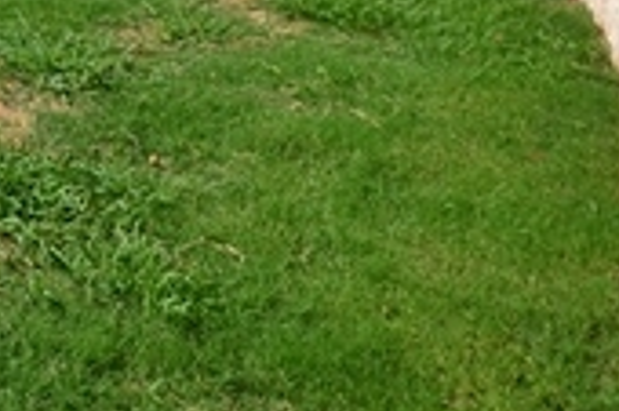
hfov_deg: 23.8
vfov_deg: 18.0
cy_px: -269
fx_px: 1099
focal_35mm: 64
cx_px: -348
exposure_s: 1/320
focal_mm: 10
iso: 200
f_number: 10
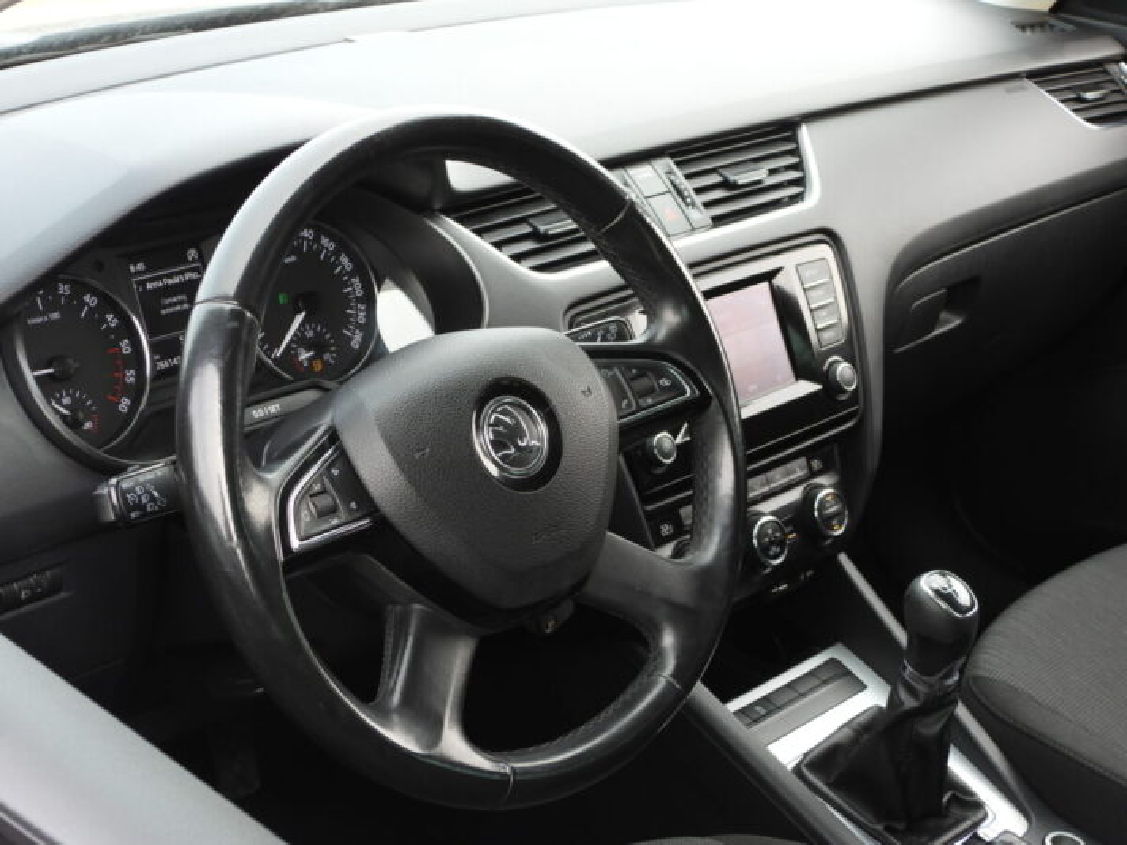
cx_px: 564
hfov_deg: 32.2
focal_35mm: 60
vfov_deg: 24.4
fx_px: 1953
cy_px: 422
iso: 100
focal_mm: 10.7
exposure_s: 1/40
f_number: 3.5
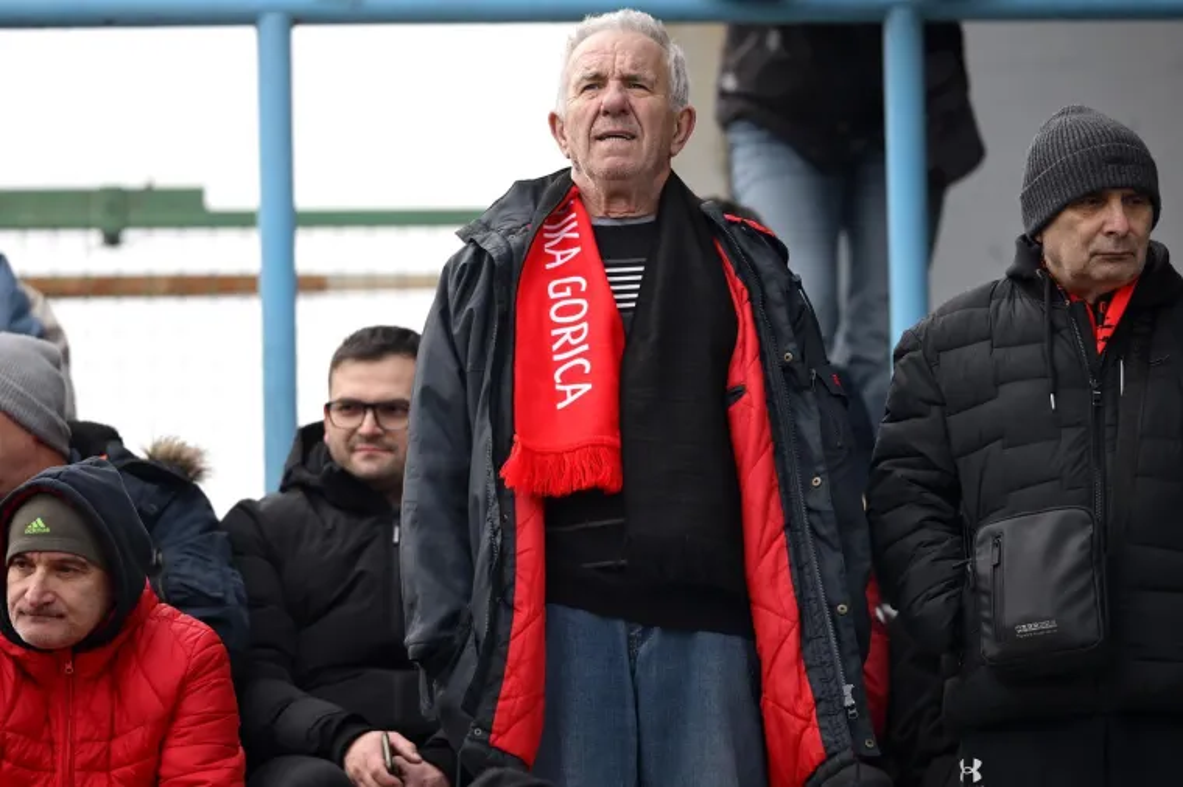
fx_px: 13138
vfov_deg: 3.4
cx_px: 592
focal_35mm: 400
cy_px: 394
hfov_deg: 5.2
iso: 500
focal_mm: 400
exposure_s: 1/1250
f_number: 2.8
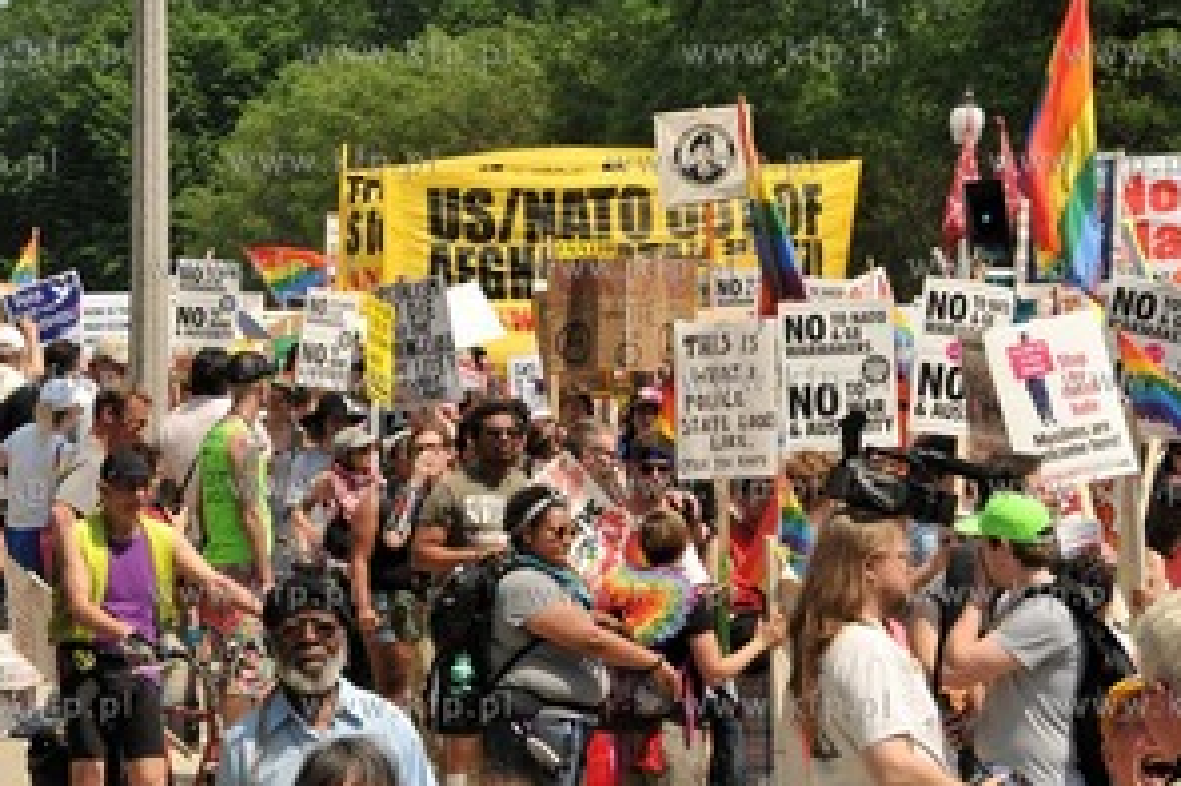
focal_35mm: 166
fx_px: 5442
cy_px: 431
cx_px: 547
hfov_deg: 12.4
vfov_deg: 8.3
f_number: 11
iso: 640
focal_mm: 82
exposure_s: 1/800
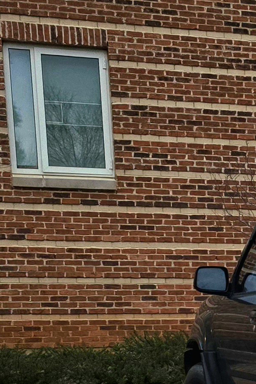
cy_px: 304
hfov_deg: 21.0
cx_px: 409
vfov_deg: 36.9
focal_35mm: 52
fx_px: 555
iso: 200
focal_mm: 6.3
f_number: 1.7
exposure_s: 1/120
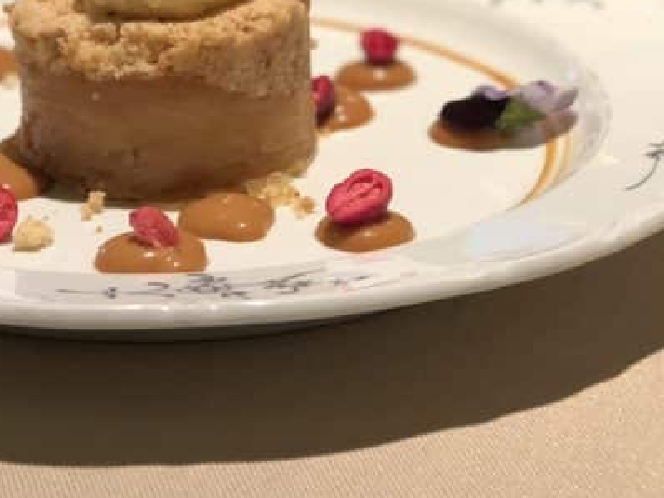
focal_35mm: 114
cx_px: 148
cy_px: 136
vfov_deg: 13.0
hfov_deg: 17.1
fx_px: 2187
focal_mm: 6.6
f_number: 2.8
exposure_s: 1/50
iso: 125
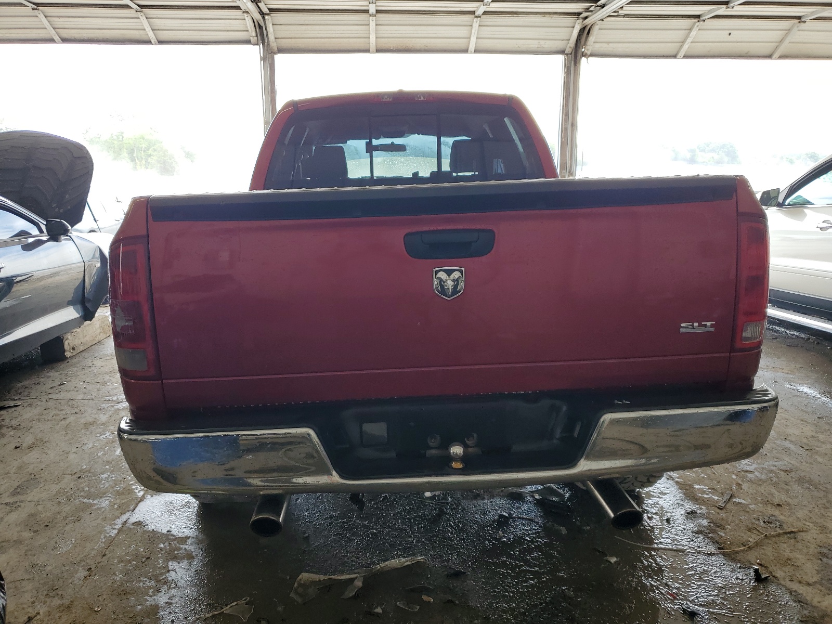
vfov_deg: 53.1
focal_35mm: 26
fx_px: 625
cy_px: 312
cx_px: 416
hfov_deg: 67.3
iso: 50
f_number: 1.5
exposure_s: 1/244
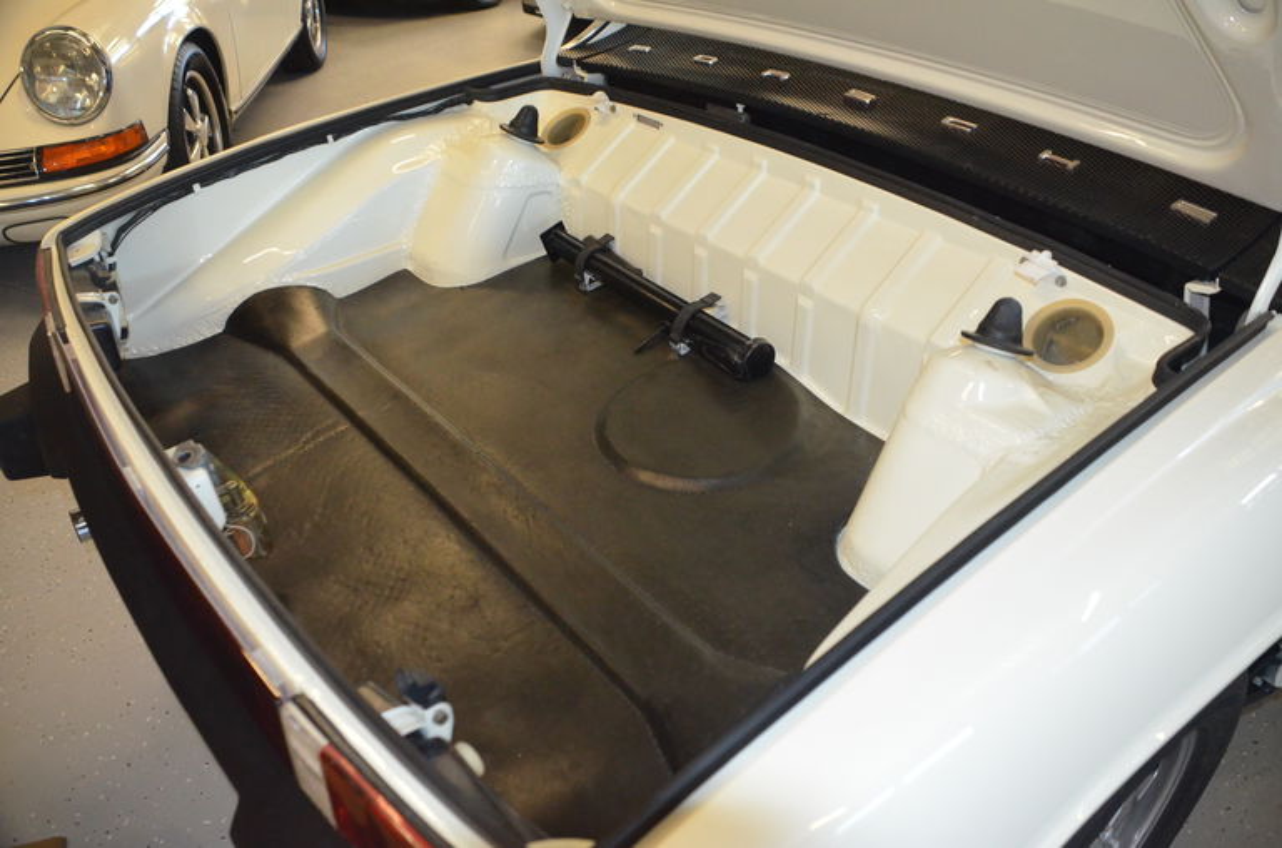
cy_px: 424
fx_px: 1066
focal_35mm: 30
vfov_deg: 43.4
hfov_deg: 62.1
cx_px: 641
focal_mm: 20
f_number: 3.5
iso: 3200
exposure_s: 1/60
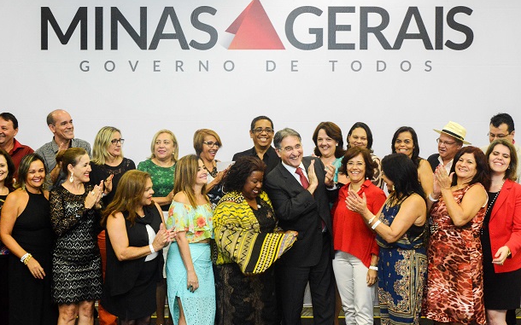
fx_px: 823
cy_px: 174
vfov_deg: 22.4
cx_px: 260
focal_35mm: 58
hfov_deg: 35.1
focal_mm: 56
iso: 6400
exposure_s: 1/125
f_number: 8
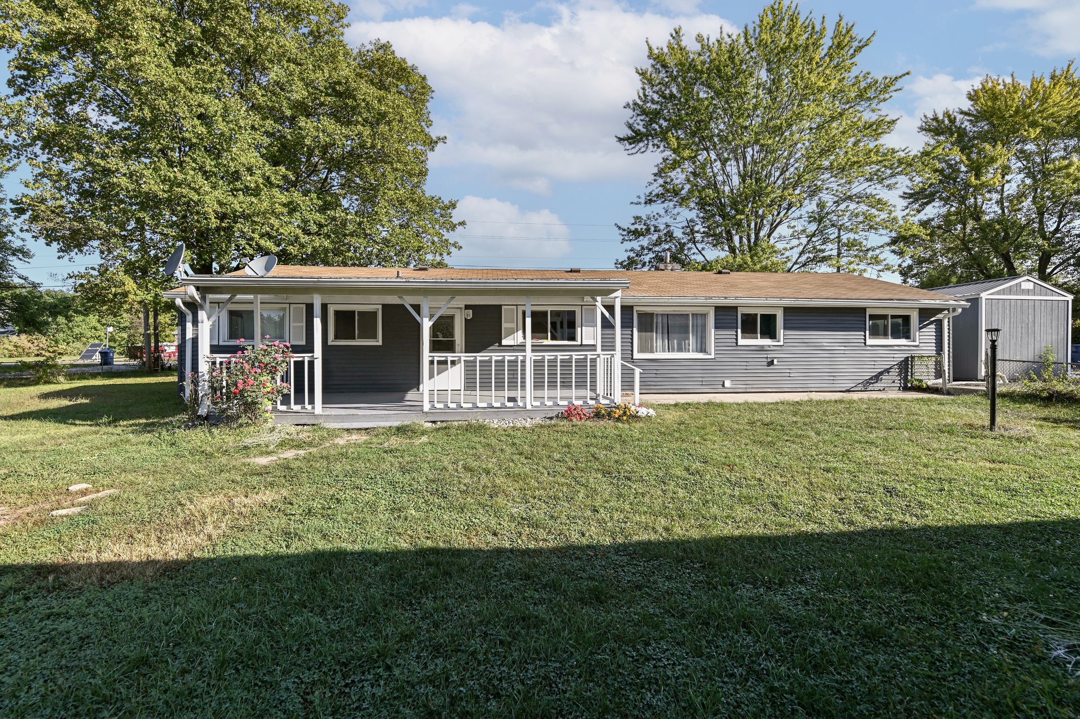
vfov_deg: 77.2
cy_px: 360
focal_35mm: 15
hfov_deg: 100.4
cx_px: 540
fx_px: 450
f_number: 5.6
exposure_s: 1/250
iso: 100
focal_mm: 15
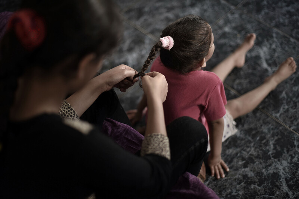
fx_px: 415
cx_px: 150
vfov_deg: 27.0
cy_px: 100
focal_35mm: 50
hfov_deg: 39.6
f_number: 1.4
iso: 500
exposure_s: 1/400
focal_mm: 50
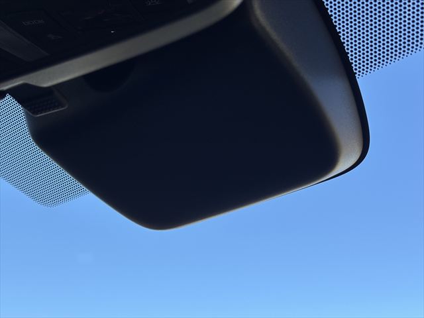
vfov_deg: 28.0
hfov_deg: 36.8
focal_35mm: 52
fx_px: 637
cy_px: 159
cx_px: 212
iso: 32
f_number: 1.6
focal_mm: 5.96
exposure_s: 1/634
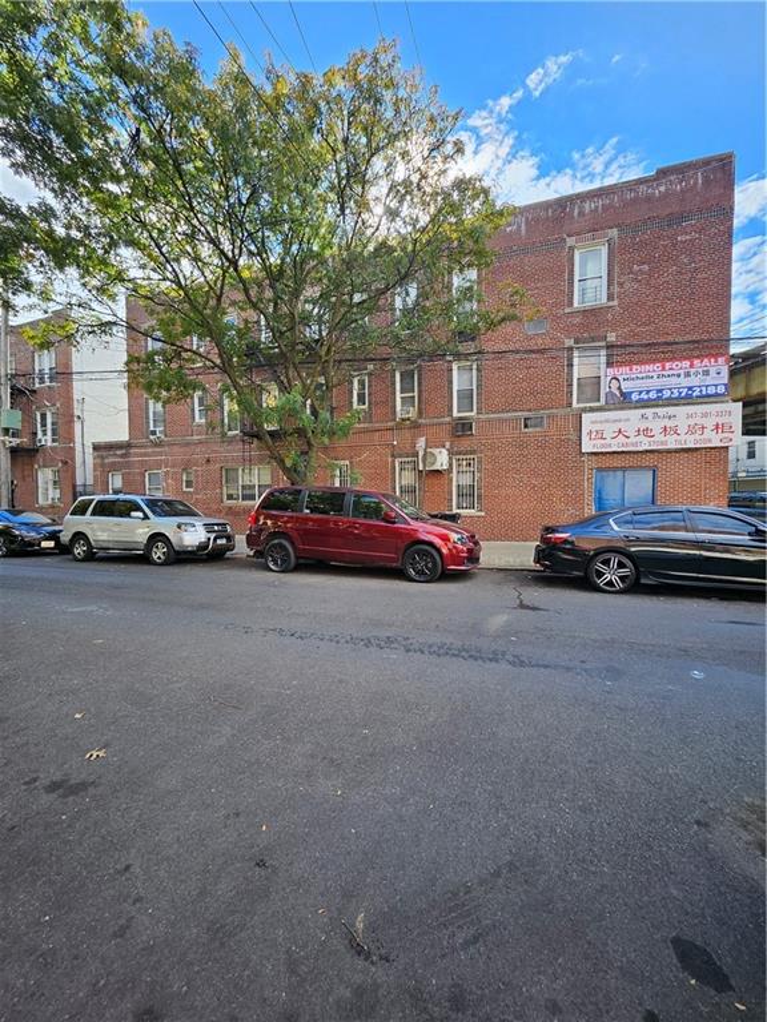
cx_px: 384
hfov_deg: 89.9
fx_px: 384
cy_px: 511
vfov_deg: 106.2
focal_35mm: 13
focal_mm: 1.74
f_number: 2.2
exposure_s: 1/249
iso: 32
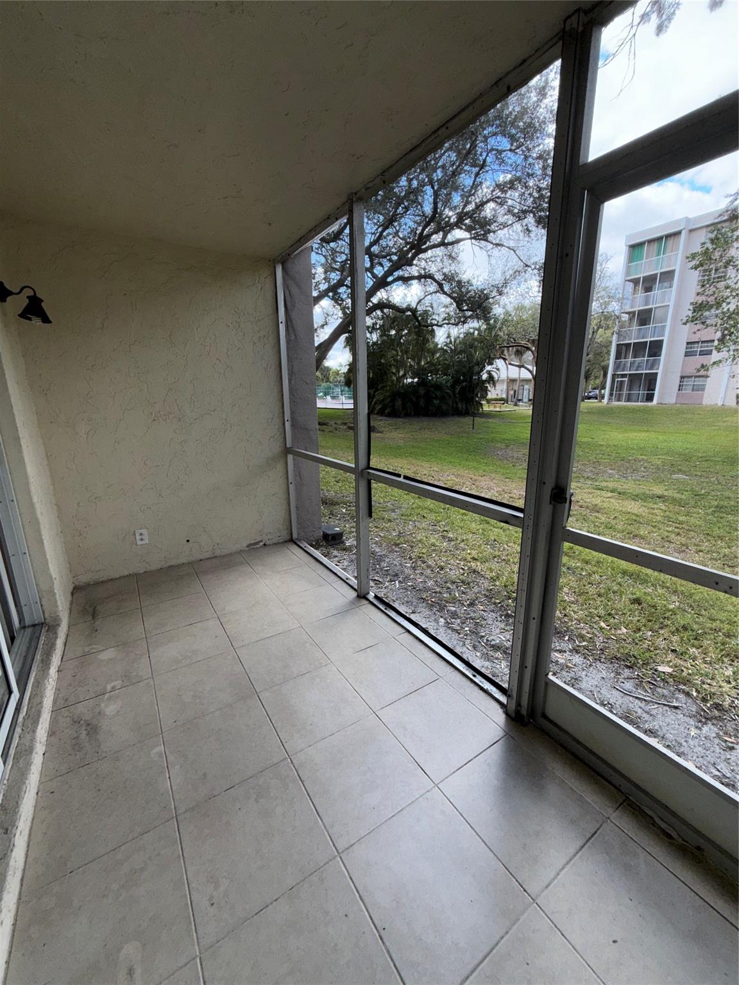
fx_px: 399
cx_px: 370
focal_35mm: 14
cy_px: 492
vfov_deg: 102.1
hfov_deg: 85.7
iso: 16
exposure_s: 1/122
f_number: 2.2
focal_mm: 2.22
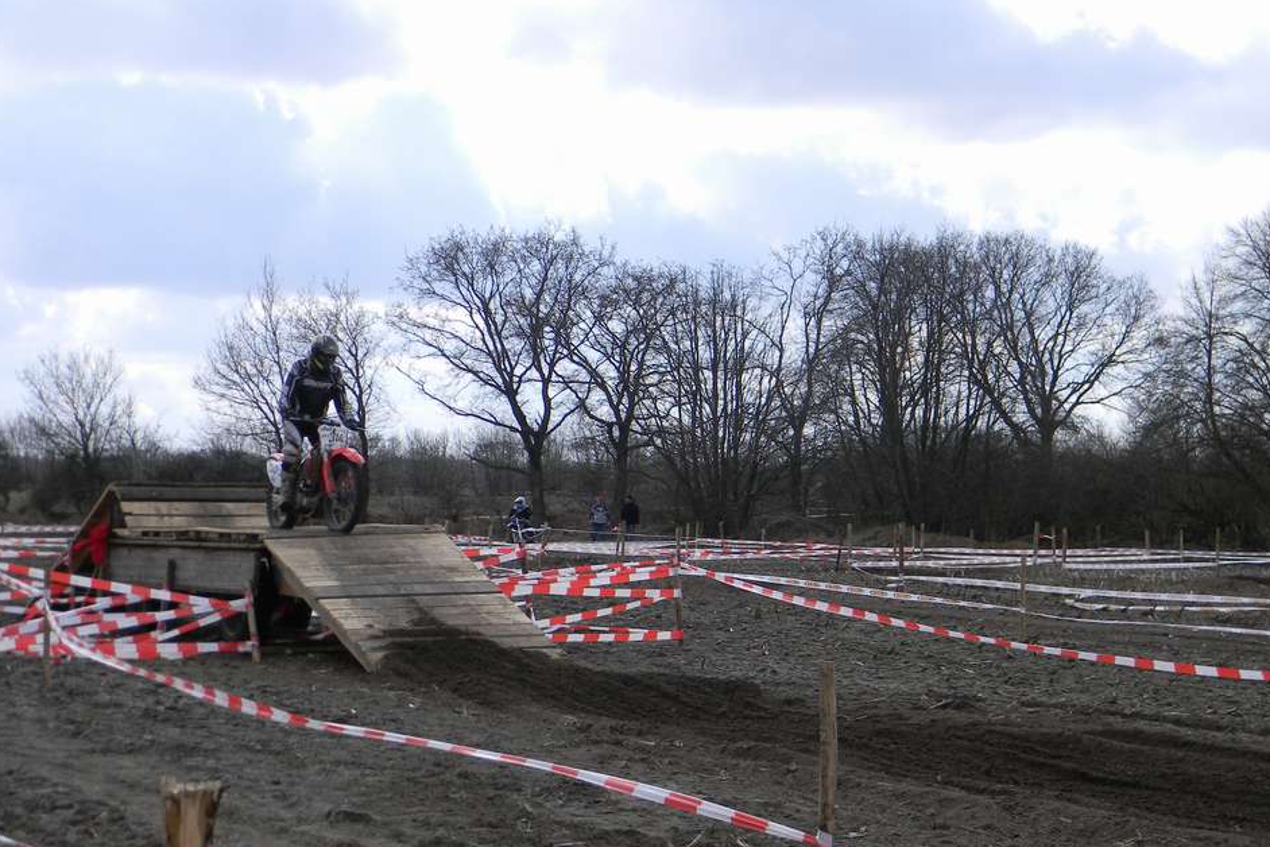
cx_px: 646
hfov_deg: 27.3
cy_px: 500
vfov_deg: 18.4
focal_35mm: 74
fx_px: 2610
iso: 80
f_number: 4.3
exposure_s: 1/560
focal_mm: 12.2
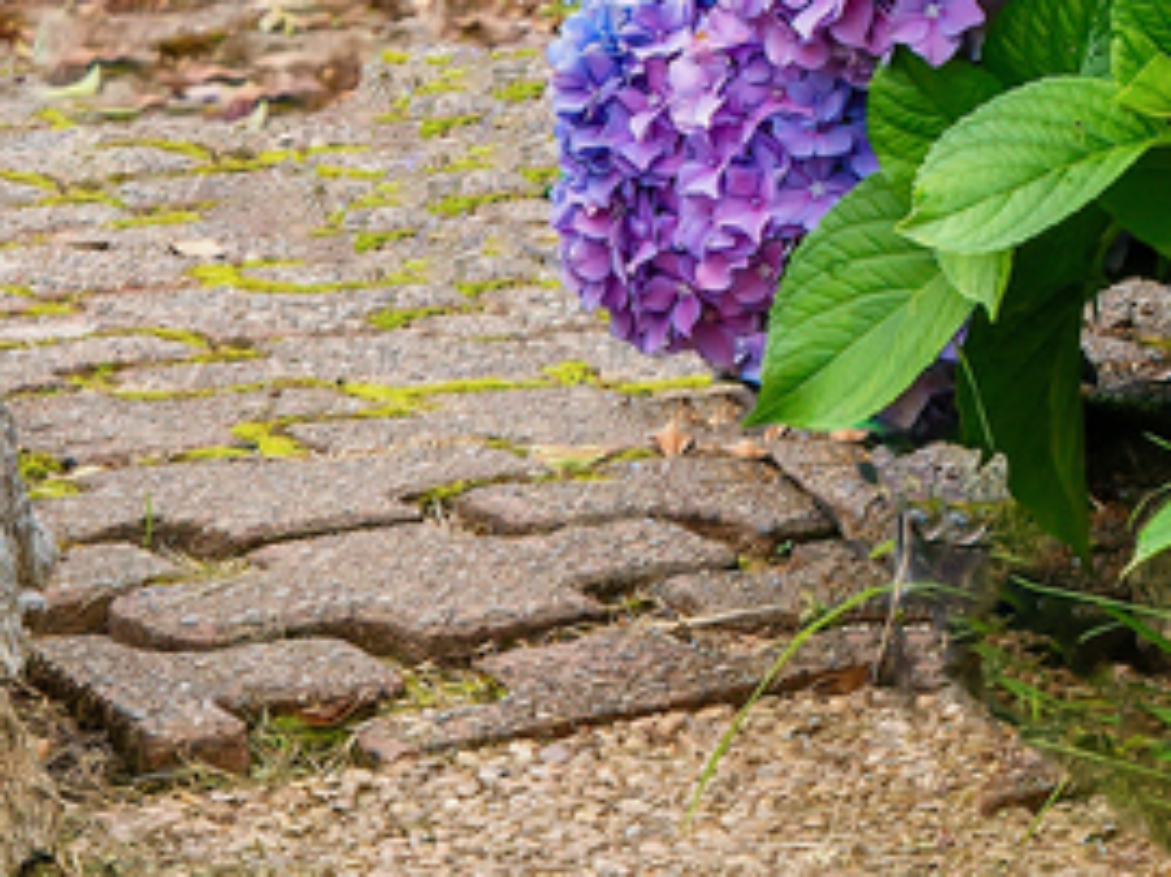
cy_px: -957
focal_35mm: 777
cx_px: 400
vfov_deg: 1.9
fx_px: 26273
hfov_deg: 2.6
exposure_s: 1/125
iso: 160
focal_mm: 89
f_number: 5.6
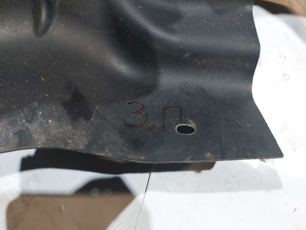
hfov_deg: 69.4
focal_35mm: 25
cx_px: 153
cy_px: 115
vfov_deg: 54.9
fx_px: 221
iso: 400
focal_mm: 5.23
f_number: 1.8
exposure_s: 1/50
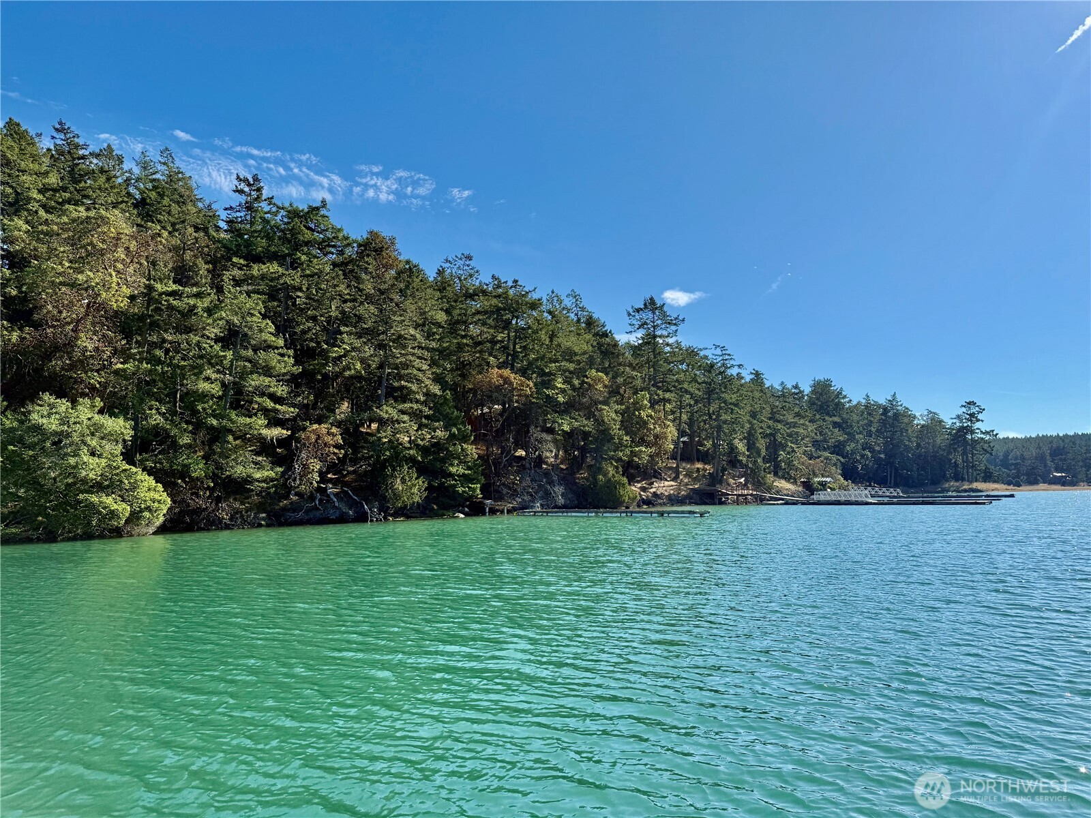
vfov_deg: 56.8
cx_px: 546
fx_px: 756
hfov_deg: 71.6
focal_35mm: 24
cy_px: 409
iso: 80
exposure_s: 1/4405
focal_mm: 6.76
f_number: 1.78
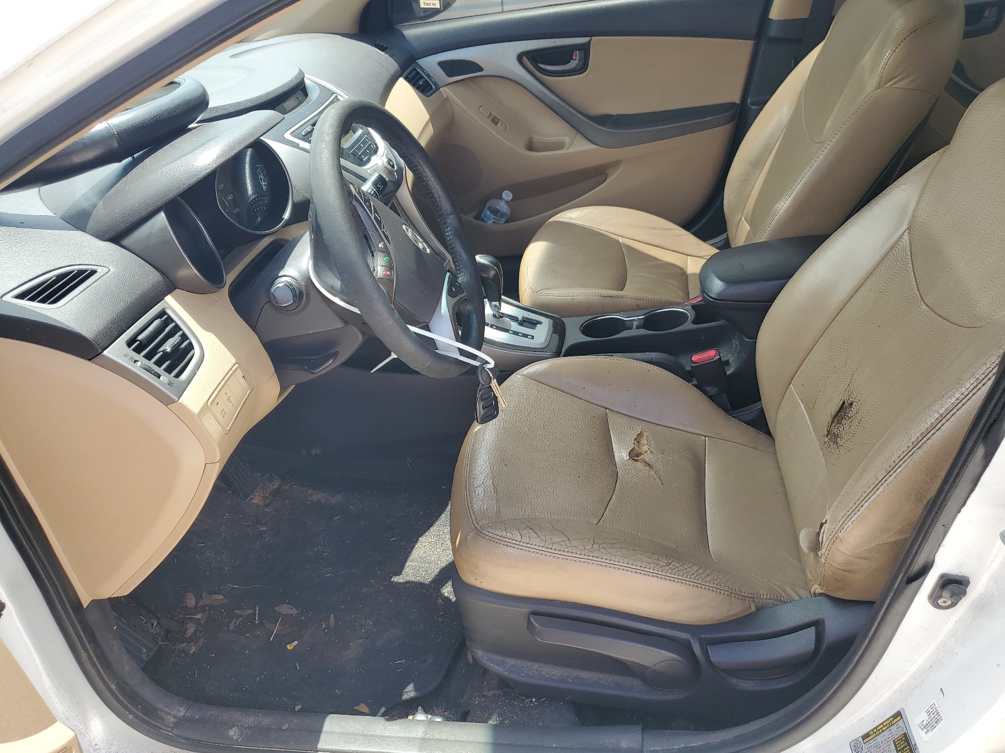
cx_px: 502
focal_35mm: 26
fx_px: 755
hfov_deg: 67.3
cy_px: 376
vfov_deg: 53.1
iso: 50
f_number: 1.5
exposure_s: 1/667
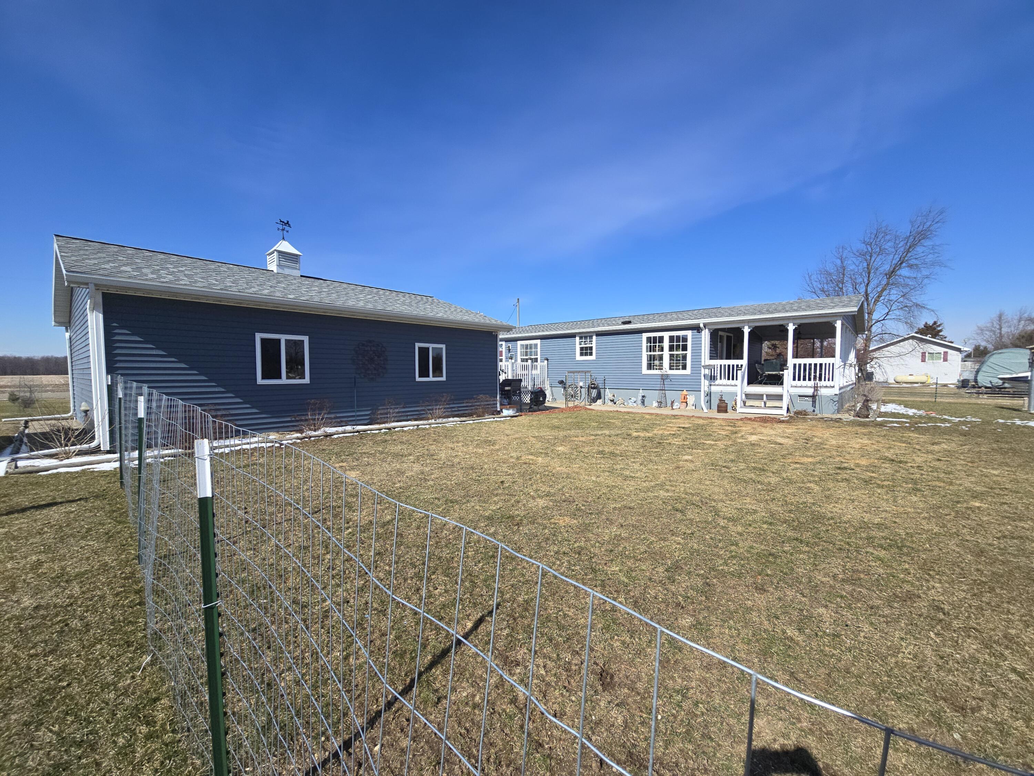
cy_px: 388
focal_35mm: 13
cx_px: 517
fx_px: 388
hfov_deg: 106.2
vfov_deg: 89.9
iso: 50
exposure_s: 1/2436
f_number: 2.2
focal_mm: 2.2
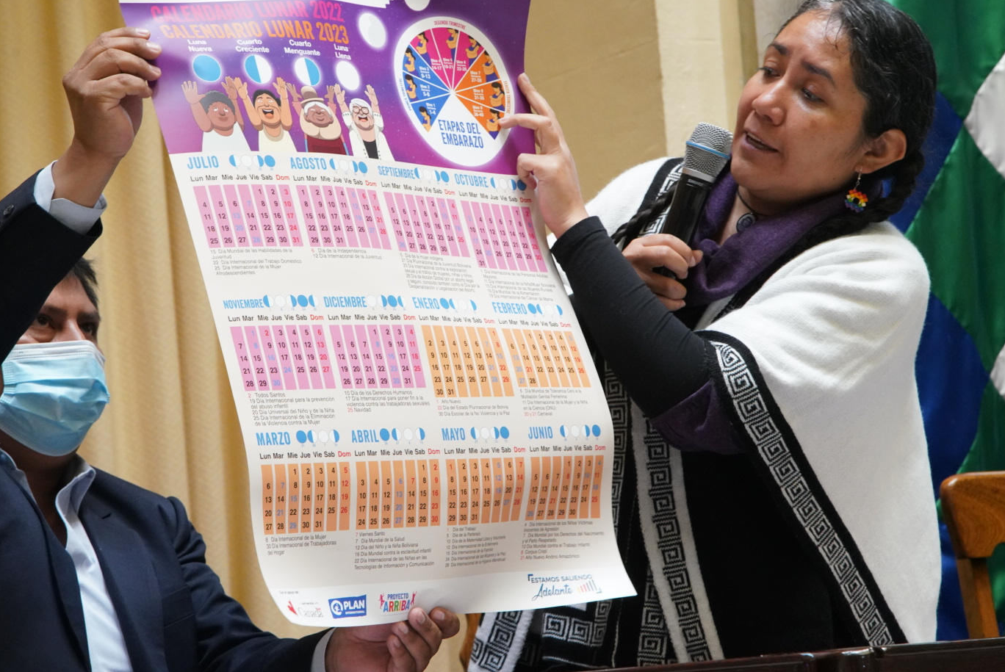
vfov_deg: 11.1
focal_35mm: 124
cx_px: 480
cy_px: 295
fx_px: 3465
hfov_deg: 16.5
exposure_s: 1/25
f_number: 10
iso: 6400
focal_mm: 105
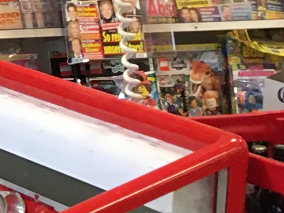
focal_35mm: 229
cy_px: -75
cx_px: -579
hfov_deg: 7.5
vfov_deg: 6.4
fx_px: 1878
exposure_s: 1/33
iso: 100
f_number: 2.2
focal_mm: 4.15
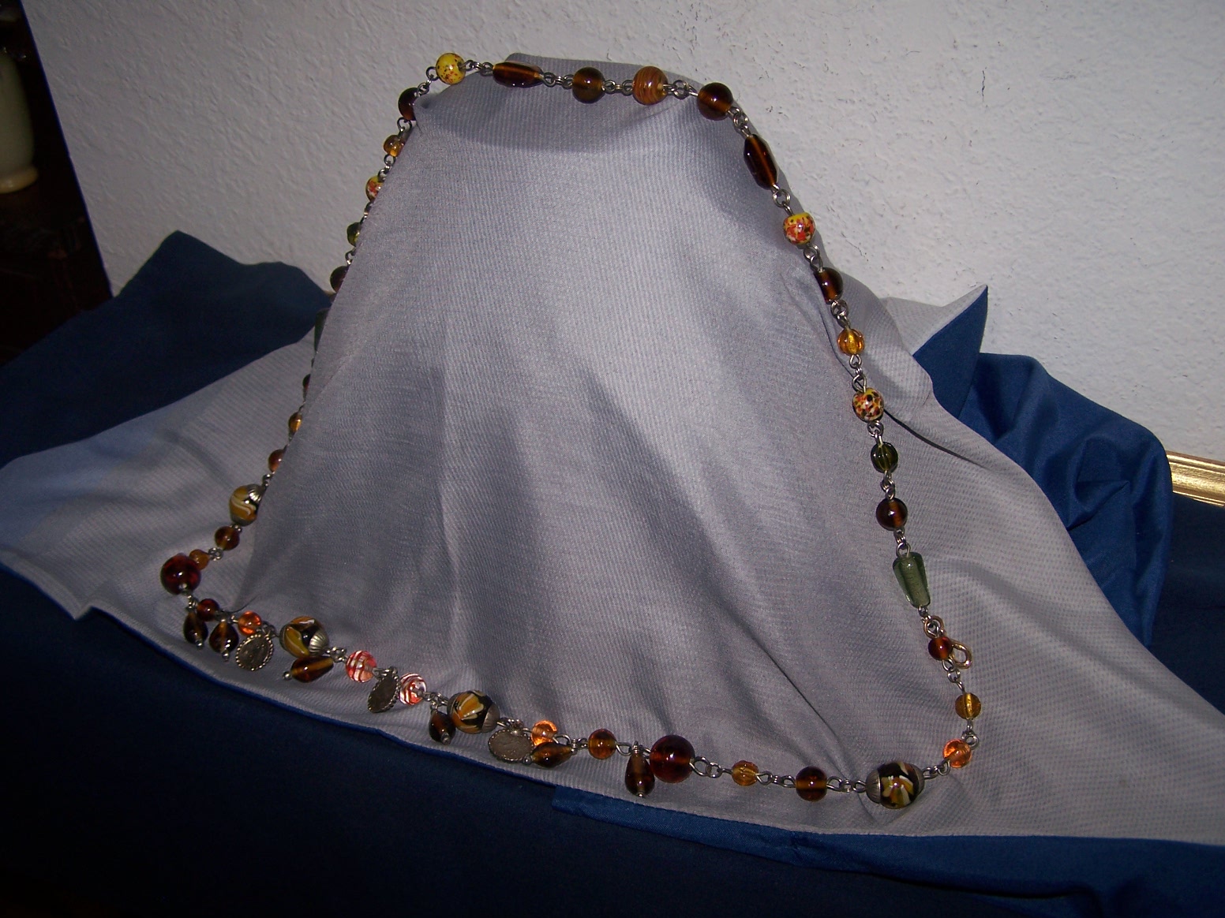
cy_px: 459
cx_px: 612
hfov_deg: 49.0
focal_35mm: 38
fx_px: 1345
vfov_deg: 37.7
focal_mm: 6.3
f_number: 2.8
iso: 80
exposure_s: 1/60
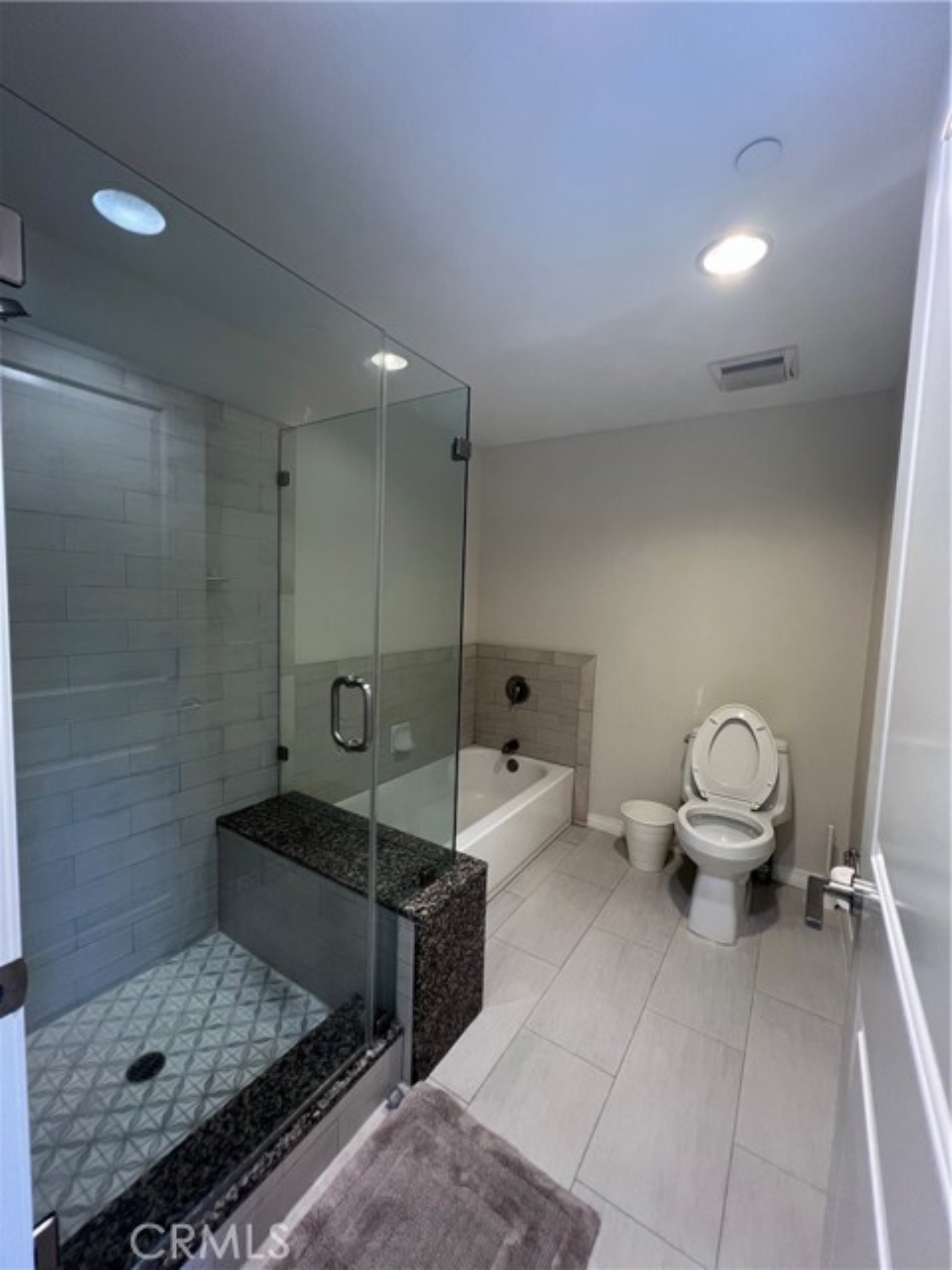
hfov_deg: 89.9
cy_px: 635
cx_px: 476
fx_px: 477
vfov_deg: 106.2
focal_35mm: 13
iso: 160
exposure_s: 1/60
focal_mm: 1.57
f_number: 1.8
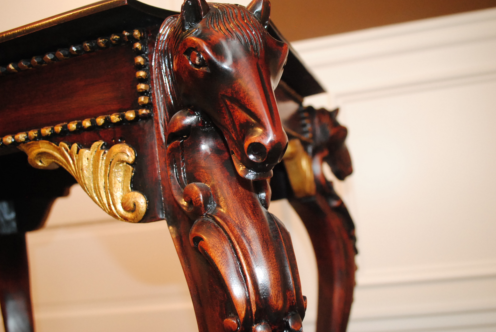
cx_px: 269
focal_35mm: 33
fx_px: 455
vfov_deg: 40.1
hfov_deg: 57.1
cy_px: 177
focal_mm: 20
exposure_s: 1/10
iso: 800
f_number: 3.8
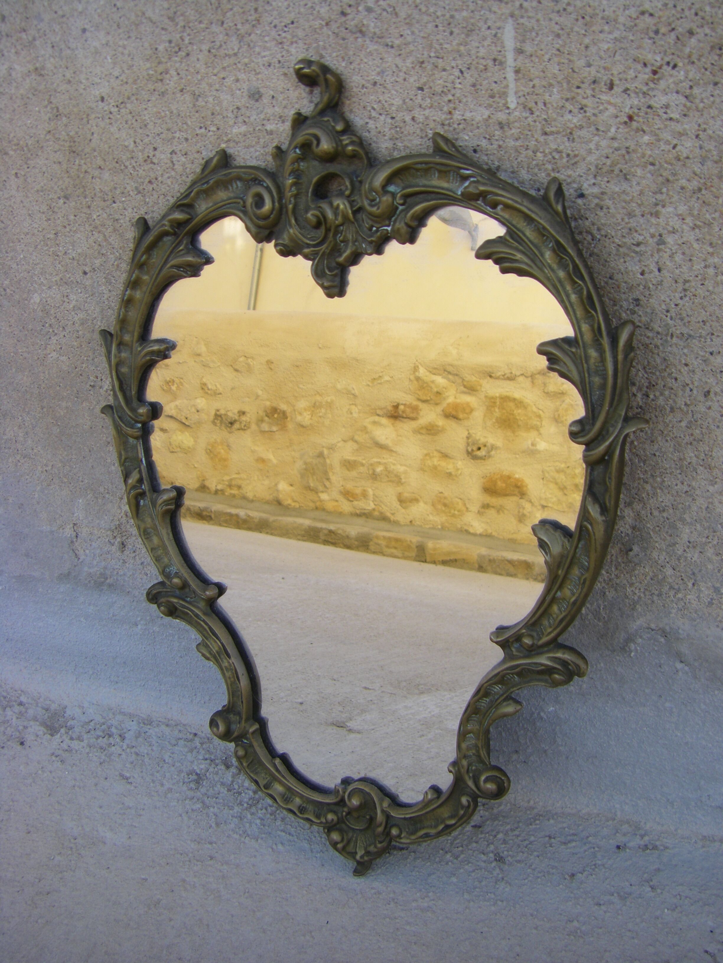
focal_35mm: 38
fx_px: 1058
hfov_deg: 37.7
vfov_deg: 49.0
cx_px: 362
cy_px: 482
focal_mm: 6.3
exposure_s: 1/100
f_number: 3.5
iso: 64
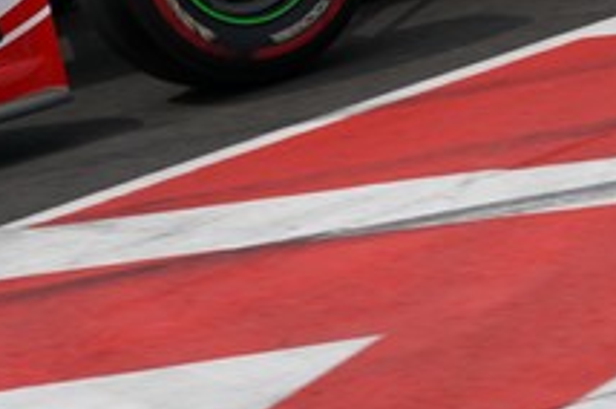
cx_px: 651
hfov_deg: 1.4
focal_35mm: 1524
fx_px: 26038
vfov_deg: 0.9
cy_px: -207
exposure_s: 1/640
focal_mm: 452
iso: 100
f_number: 6.3
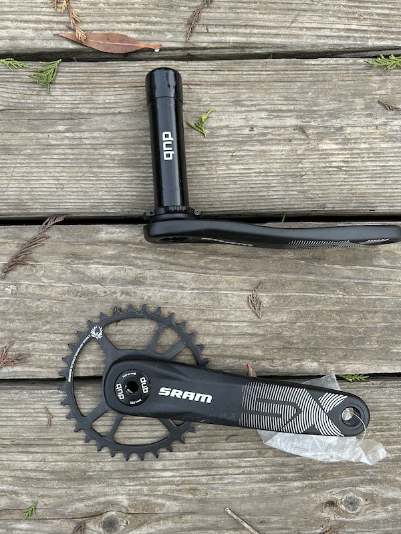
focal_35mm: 26
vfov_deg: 67.3
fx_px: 402
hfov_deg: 53.1
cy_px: 267
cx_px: 200
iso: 50
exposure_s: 1/625
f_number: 1.5
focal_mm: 5.7
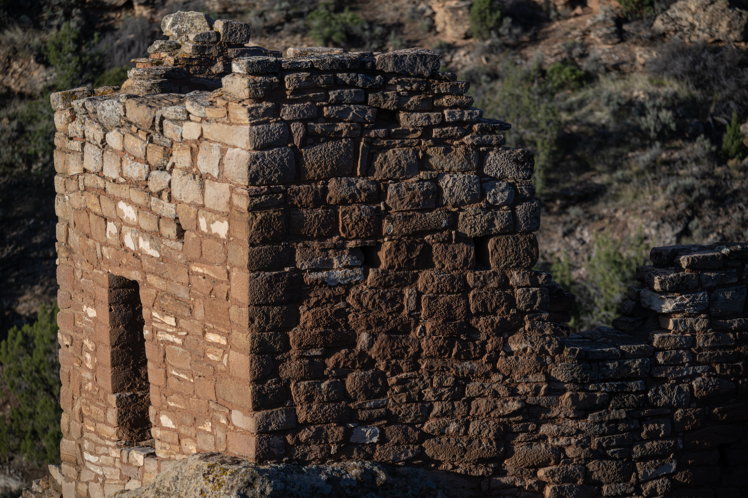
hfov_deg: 14.2
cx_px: 374
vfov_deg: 9.5
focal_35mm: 145
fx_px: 3013
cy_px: 249
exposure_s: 1/160
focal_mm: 145
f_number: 6.3
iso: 100
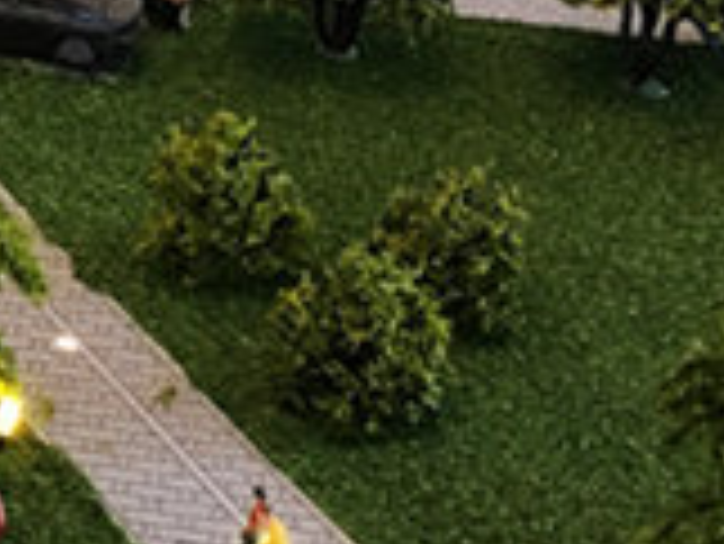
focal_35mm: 173
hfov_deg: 10.8
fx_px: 3621
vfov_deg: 8.4
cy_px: -301
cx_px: -486
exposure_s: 1/33
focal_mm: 4.15
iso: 50
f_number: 2.2
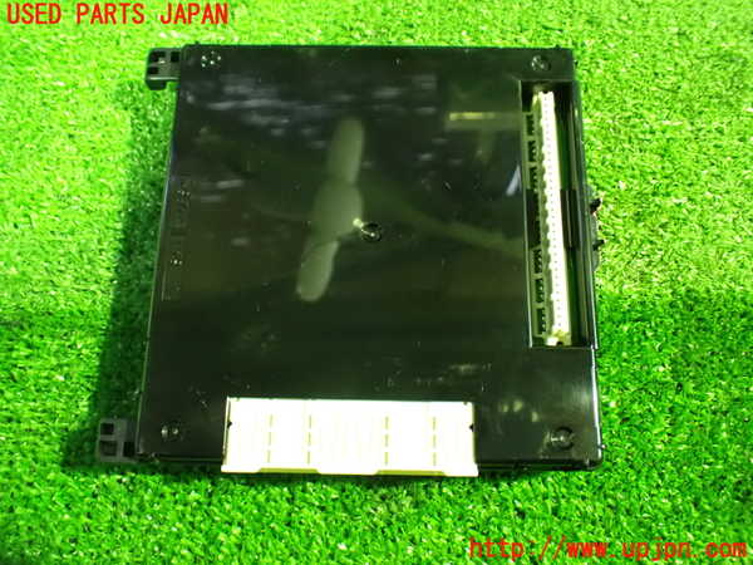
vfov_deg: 46.8
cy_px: 282
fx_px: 653
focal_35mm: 30
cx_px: 376
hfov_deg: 60.0
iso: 1600
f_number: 2.3
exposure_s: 1/20
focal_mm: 5.4
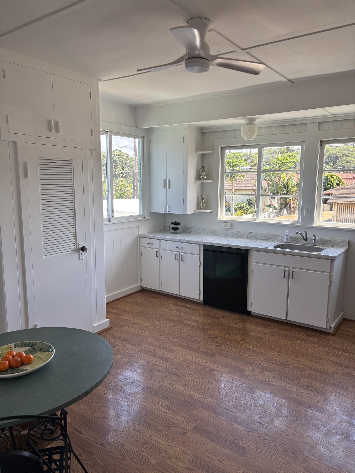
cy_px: 236
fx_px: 356
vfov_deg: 67.3
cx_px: 178
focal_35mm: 26
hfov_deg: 53.1
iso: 50
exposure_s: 1/287
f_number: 1.6
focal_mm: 5.96
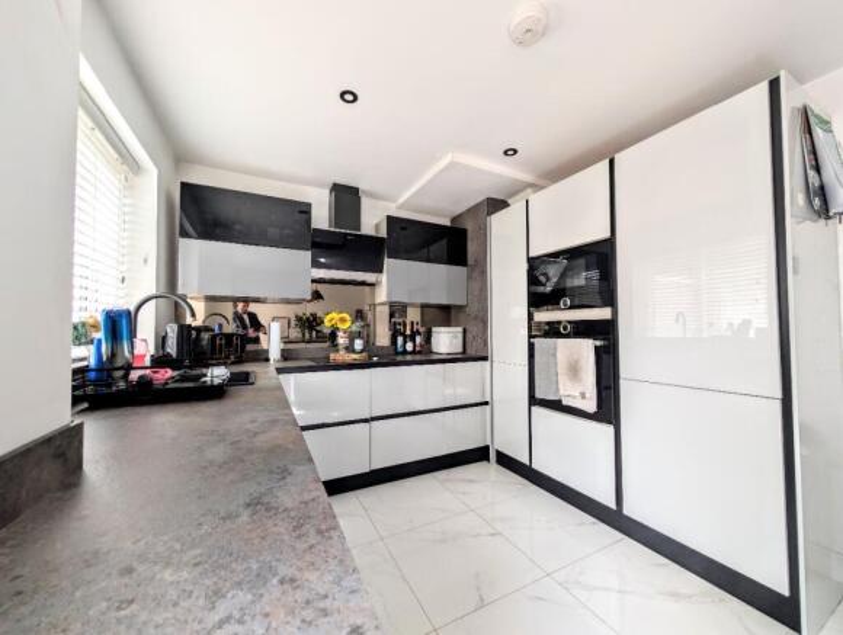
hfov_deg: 110.4
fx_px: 293
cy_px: 318
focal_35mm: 12
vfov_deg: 94.7
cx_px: 422
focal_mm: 2.02
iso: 54
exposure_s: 1/237
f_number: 1.7
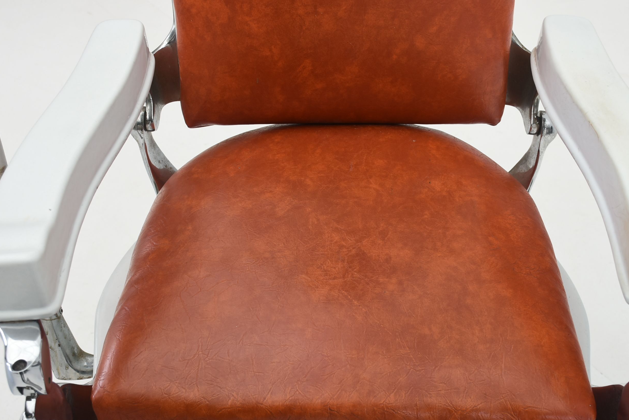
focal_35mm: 55
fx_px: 962
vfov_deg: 24.6
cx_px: 328
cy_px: 240
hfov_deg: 36.2
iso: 200
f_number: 7.1
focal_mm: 30
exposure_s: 1/200
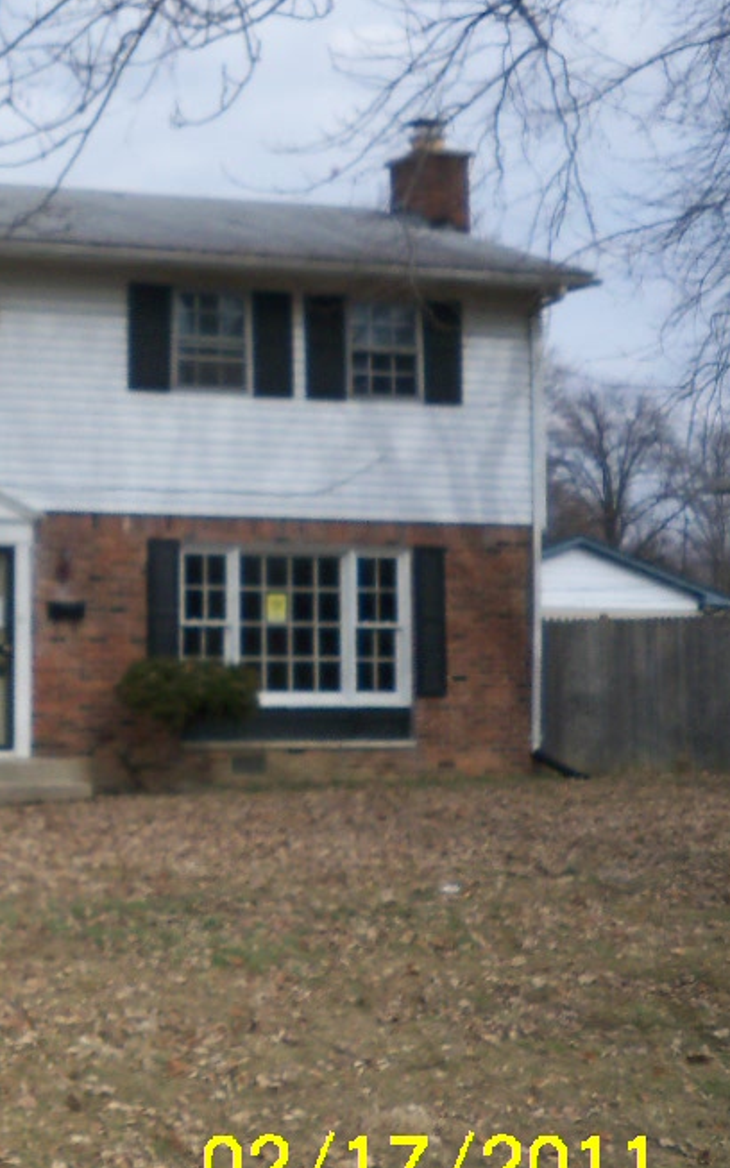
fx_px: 2515
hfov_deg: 15.3
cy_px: 529
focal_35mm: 79
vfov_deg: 26.1
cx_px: -345
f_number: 3.5
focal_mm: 6.3
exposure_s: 1/640
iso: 80
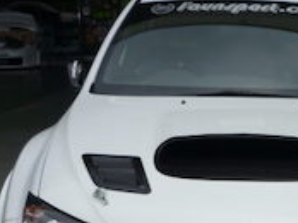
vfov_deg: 18.8
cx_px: 265
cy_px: 220
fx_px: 653
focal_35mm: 76
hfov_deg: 25.0
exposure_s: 1/250
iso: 100
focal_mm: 5.5
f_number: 8
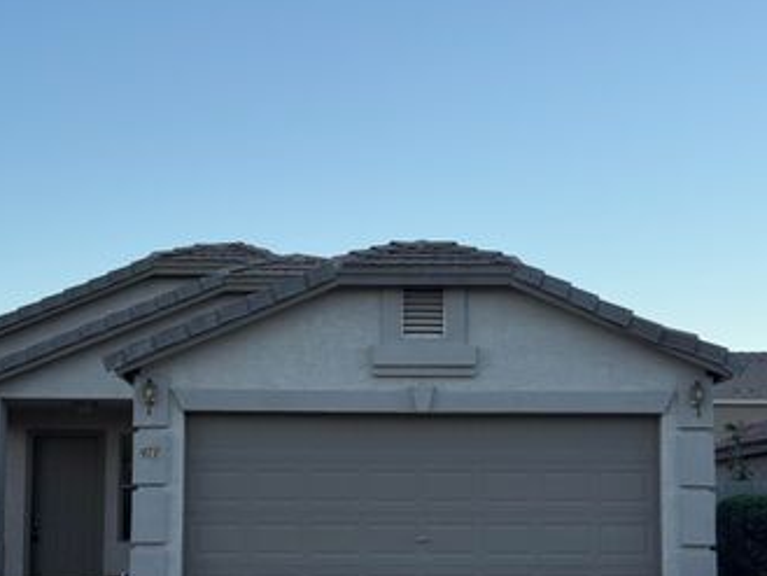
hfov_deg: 26.7
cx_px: 345
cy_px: 372
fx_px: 1618
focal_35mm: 73
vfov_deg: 20.1
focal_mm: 6.76
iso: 64
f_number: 1.78
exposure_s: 1/1070
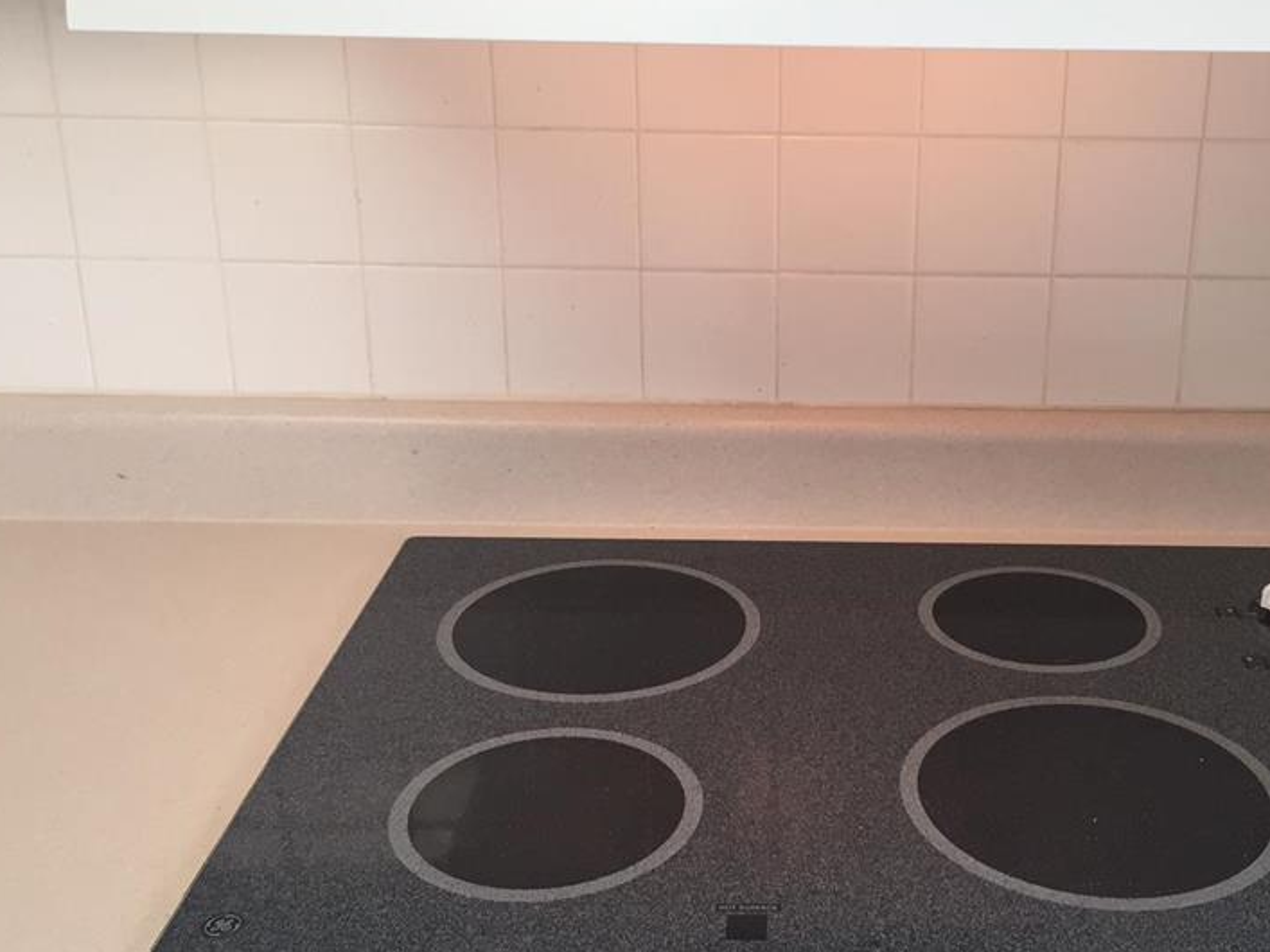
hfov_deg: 44.2
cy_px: 440
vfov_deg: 34.3
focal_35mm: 42
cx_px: 839
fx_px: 1541
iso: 64
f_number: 2.2
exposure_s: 1/30
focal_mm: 4.15
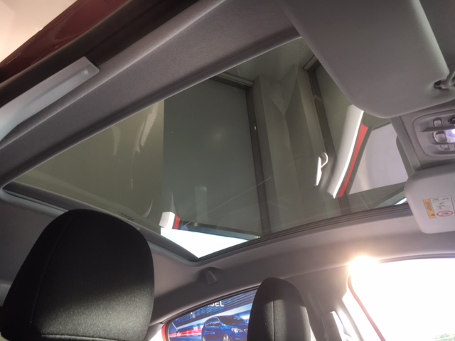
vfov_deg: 48.2
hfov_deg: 61.7
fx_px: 381
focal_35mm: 29
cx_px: 228
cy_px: 170
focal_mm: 4.15
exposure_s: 1/60
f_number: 2.2
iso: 32
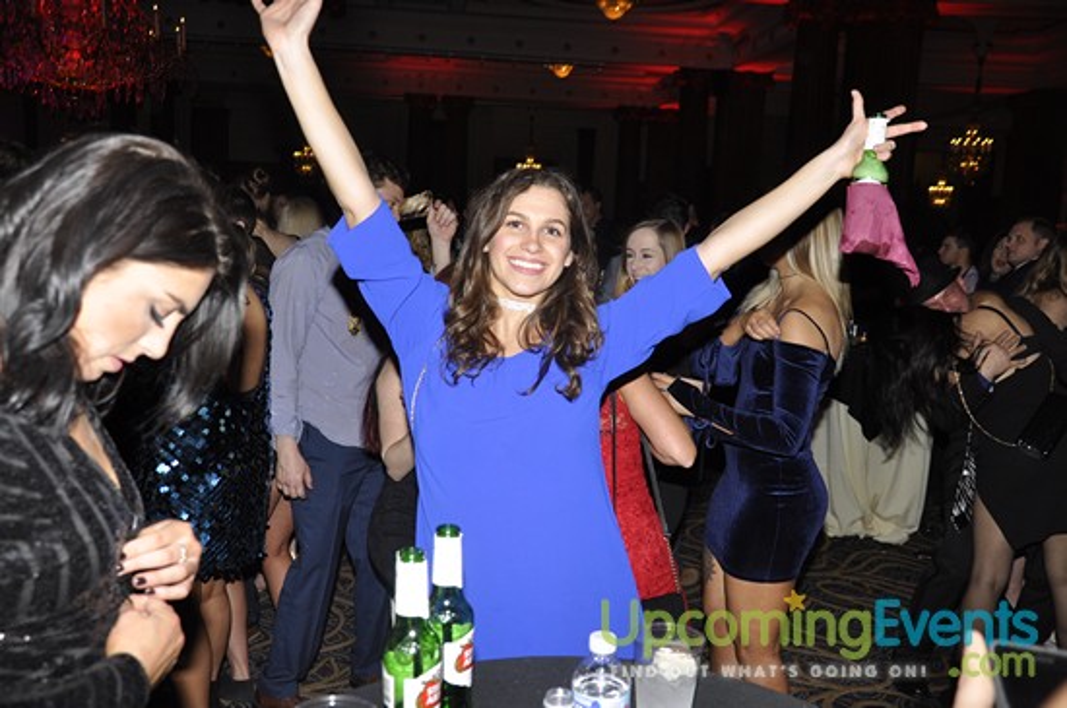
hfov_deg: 57.3
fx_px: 977
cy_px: 354
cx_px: 534
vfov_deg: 39.9
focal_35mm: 33
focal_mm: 22
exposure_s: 1/60
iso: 400
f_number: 5
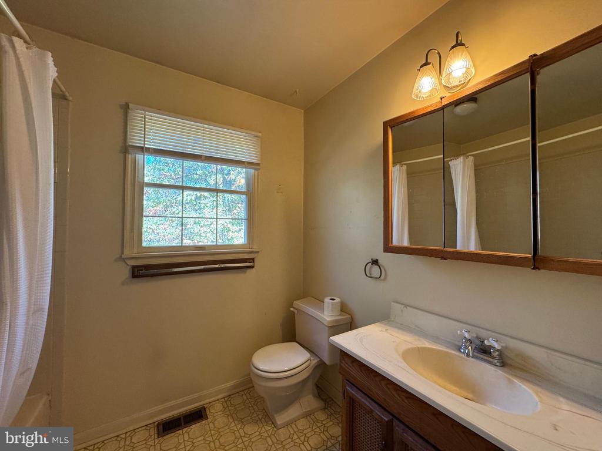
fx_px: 243
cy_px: 226
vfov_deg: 85.7
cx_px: 301
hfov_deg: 102.1
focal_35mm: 14
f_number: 2.2
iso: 250
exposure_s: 1/60
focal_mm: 2.22
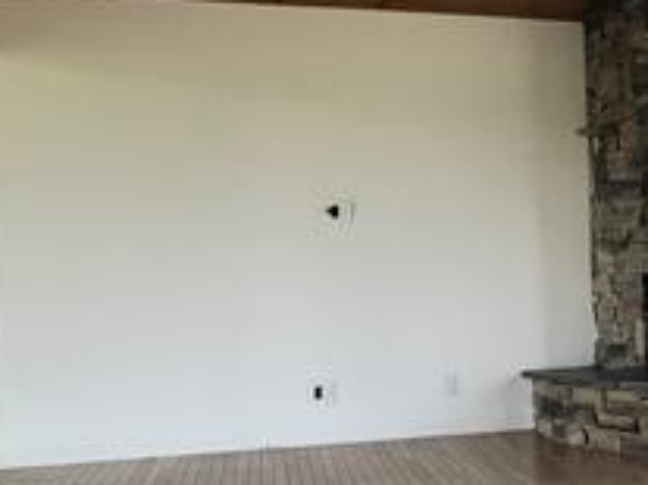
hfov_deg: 29.1
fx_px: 1141
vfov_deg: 24.0
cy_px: 289
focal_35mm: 61
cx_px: 686
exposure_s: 1/30
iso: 32
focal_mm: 3.99
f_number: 1.8
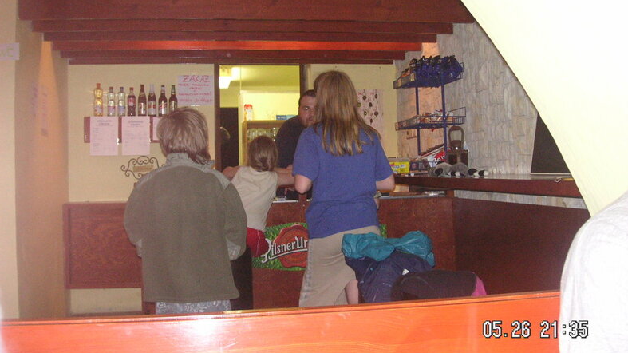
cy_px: 137
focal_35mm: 41
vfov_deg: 28.9
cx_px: 313
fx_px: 682
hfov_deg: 49.4
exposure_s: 1/45
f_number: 2.8
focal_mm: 6.1
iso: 160
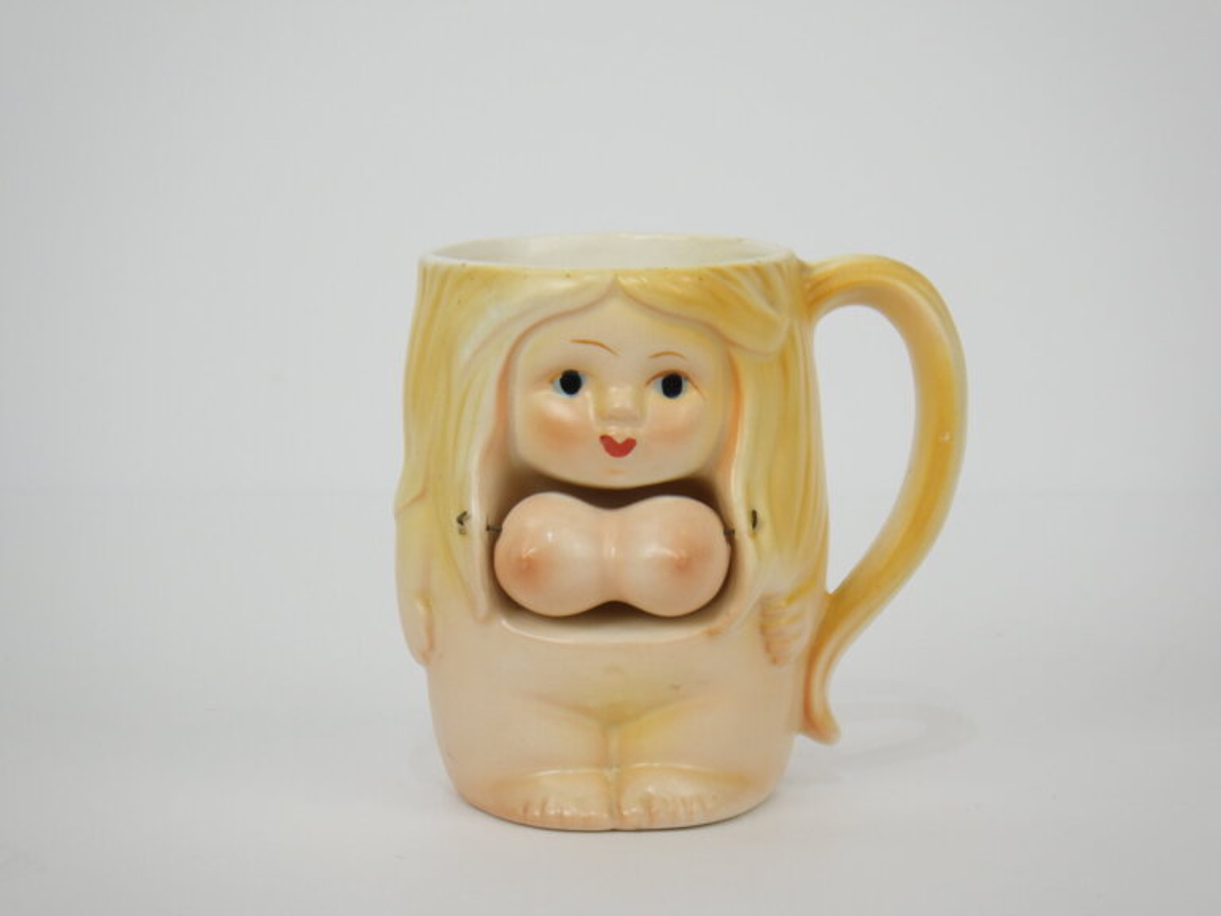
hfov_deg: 17.1
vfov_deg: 12.9
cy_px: 458
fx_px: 4056
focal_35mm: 115
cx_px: 610
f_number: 5.2
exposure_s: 1/60
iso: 125
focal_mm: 20.6
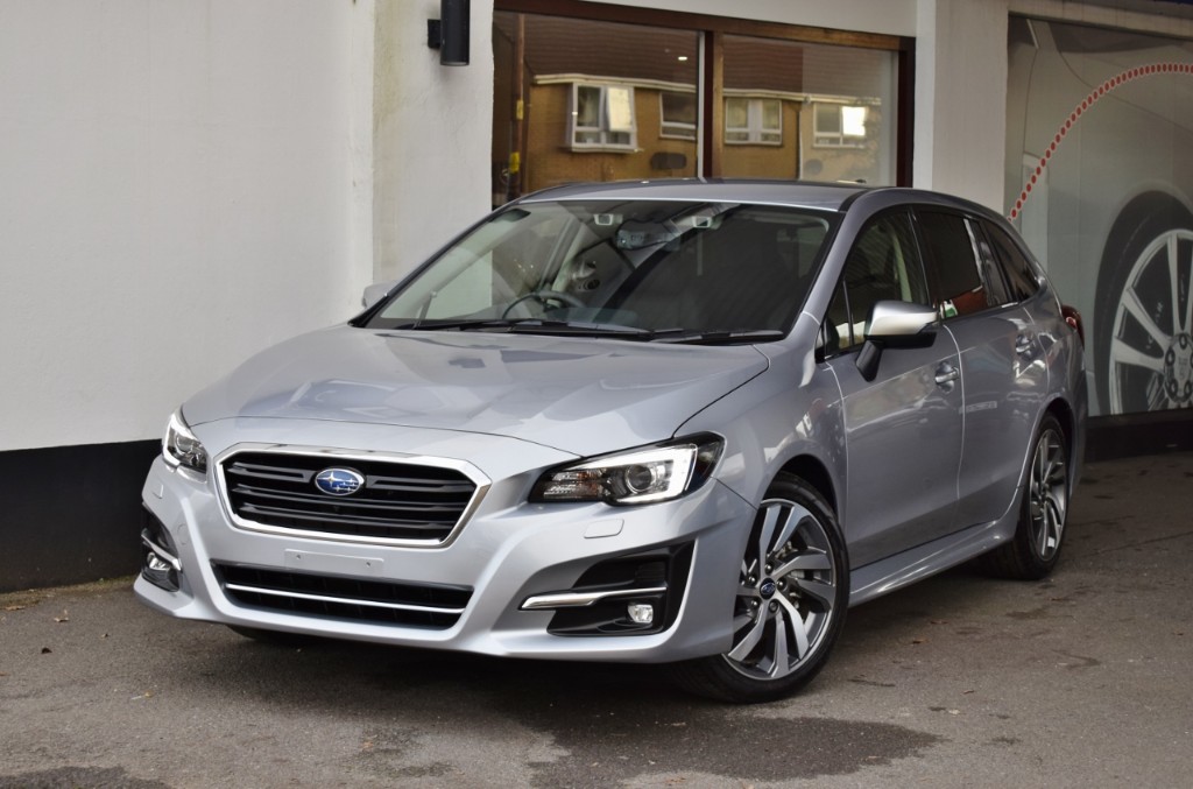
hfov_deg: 28.1
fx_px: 2380
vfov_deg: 18.8
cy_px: 394
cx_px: 596
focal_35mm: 72
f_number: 6.3
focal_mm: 48
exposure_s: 1/160
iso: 400
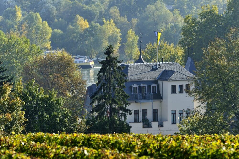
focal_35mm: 300
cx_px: 120
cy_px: 80
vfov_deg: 4.6
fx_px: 1990
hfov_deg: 6.9
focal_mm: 300
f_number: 6.3
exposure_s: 1/160
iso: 200
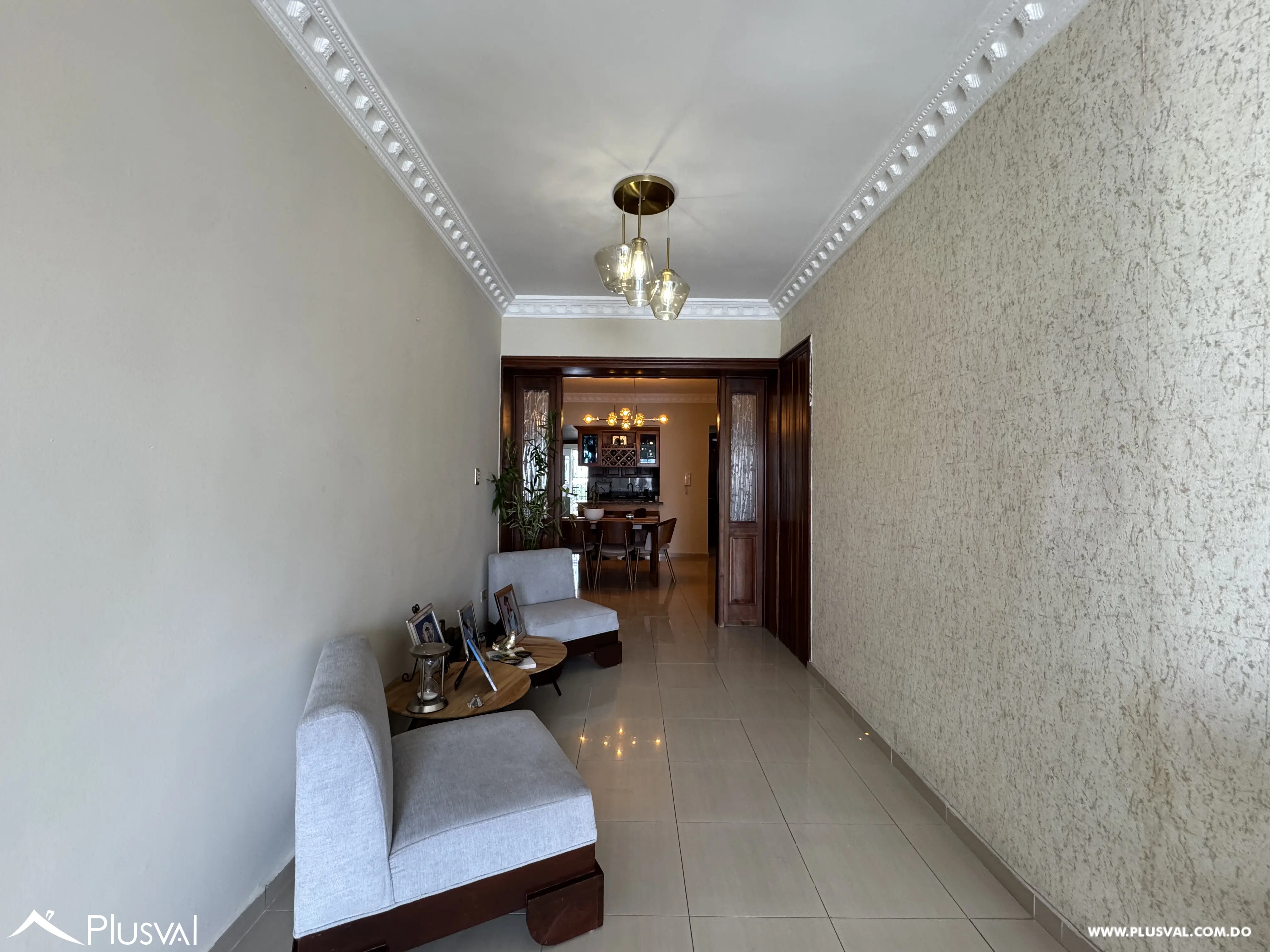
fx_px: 514
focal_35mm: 14
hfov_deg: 102.1
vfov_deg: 85.7
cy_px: 476
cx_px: 635
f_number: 2.2
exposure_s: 1/120
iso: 200
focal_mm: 2.22
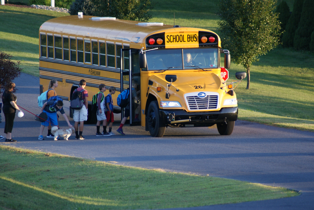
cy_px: 105
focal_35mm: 450
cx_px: 157
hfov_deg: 4.6
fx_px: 3930
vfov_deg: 3.1
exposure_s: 1/125
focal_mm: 300
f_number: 5.6
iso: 400
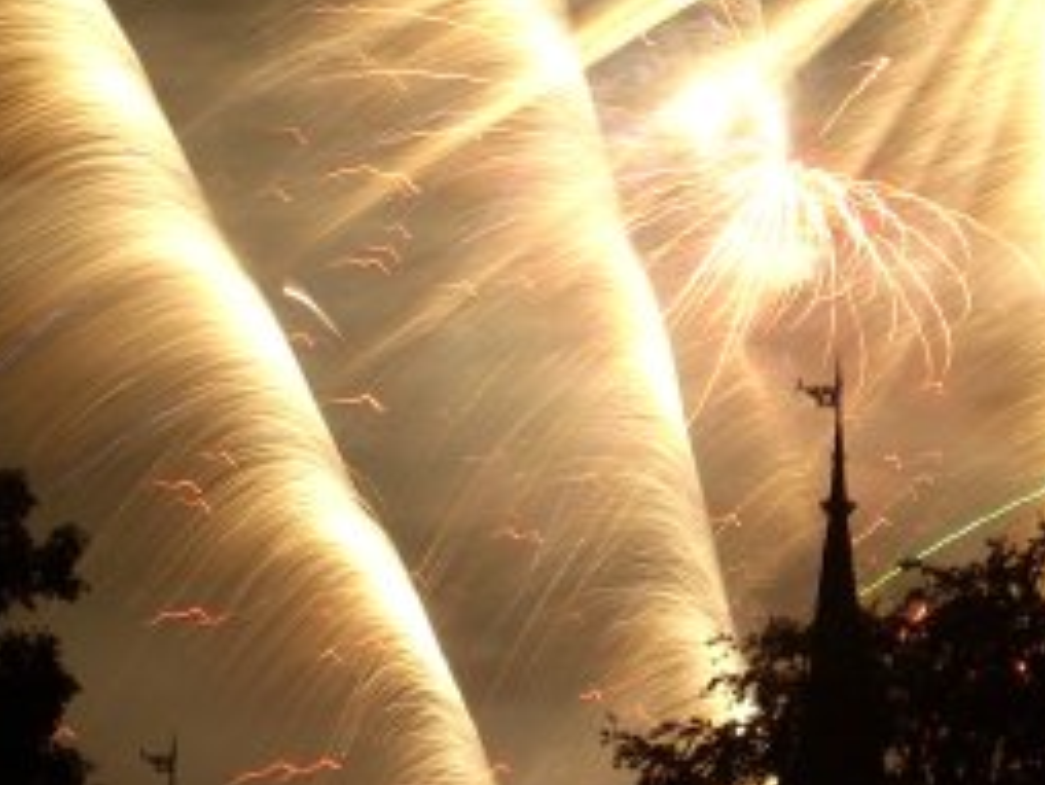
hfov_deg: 8.4
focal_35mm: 234
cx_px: 843
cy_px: -21
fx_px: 7071
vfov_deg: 6.3
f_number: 9.5
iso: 64
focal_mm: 15.3
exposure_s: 4
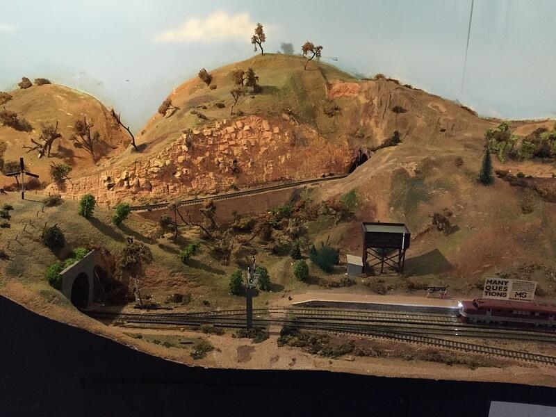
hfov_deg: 61.7
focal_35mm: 29
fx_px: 466
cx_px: 278
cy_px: 208
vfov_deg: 48.2
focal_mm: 4.15
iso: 320
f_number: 2.2
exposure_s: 1/17
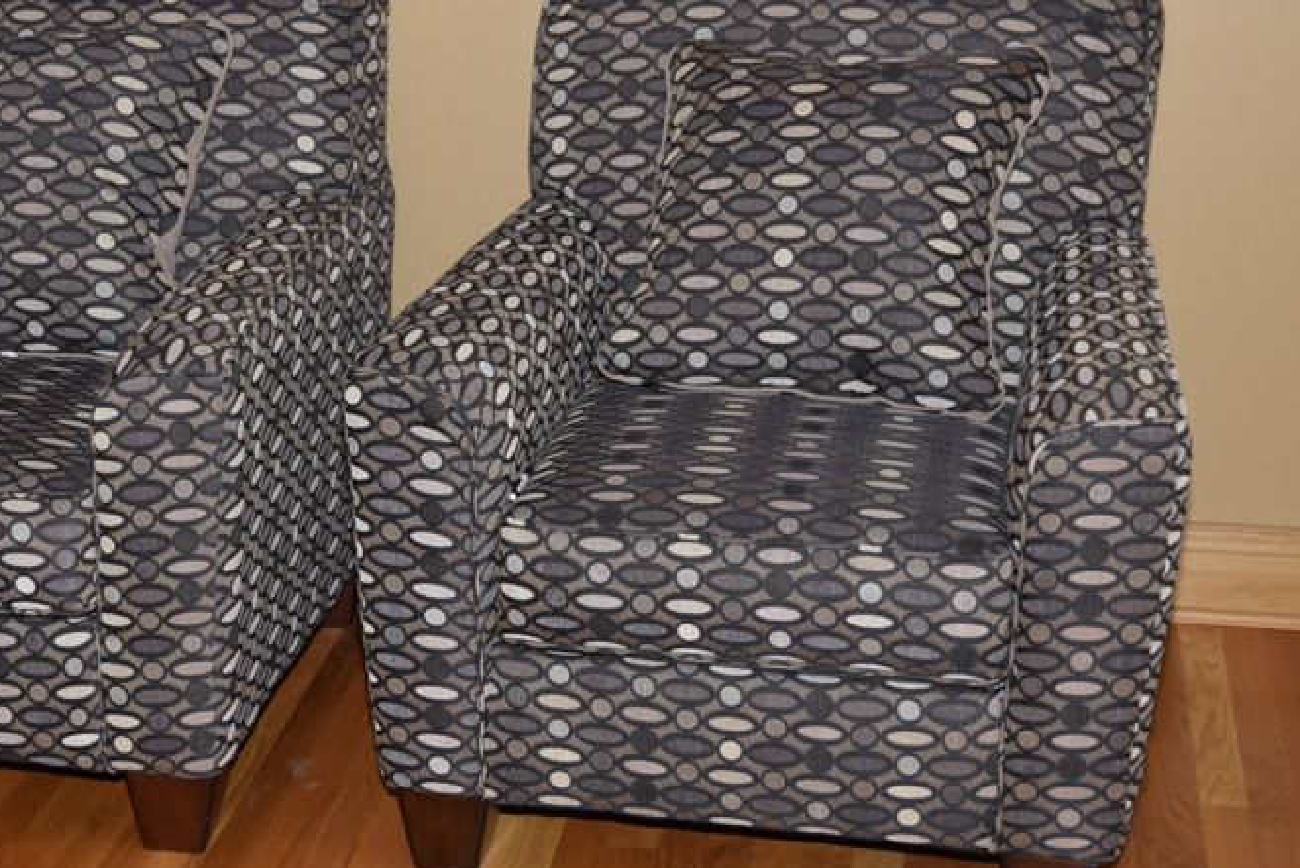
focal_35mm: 77
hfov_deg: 26.1
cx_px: 387
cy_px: 388
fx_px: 2782
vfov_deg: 17.7
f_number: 5.6
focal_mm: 34
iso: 400
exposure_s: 1/200
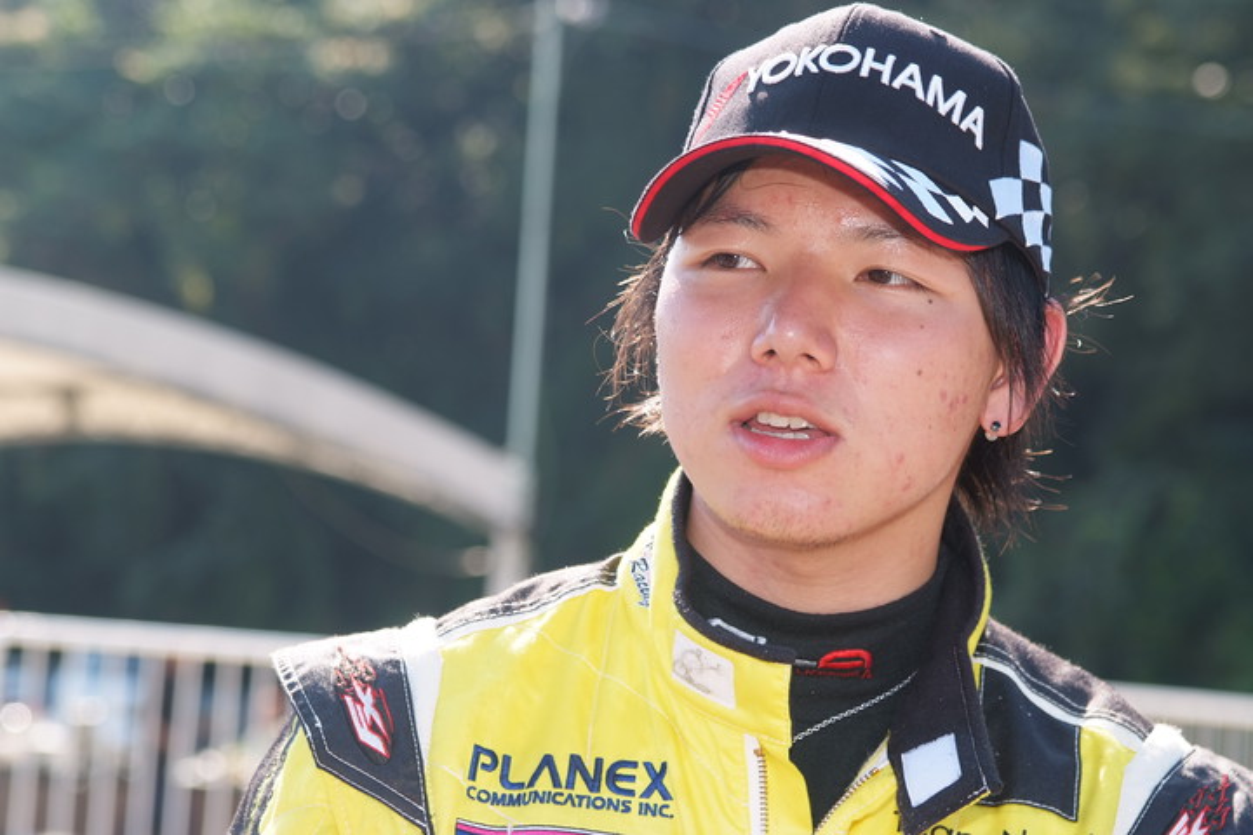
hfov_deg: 20.6
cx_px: 626
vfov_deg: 13.8
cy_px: 418
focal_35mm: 99
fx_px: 3445
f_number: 4
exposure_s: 1/142
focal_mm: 66
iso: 100
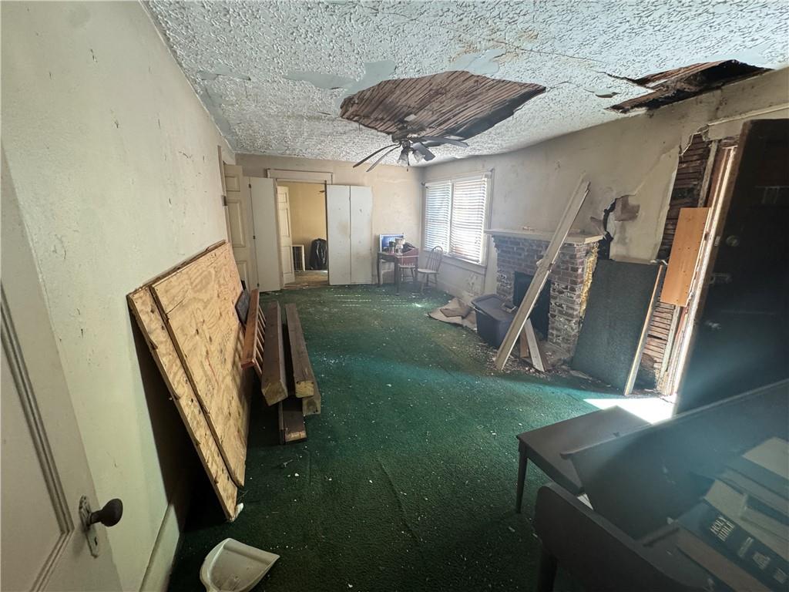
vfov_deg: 85.7
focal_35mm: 14
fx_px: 319
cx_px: 394
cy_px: 296
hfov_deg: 102.1
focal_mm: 2.22
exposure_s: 1/60
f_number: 2.2
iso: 500
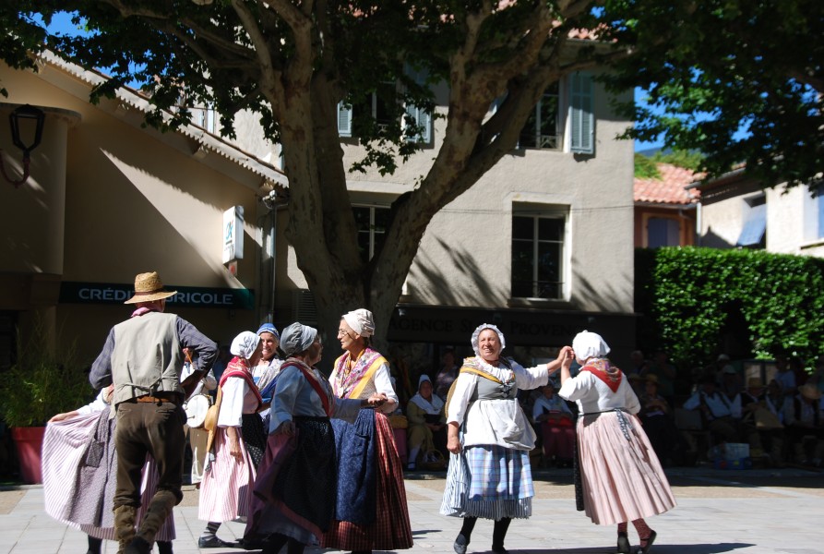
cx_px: 412
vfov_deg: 19.0
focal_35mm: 72
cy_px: 277
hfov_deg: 28.0
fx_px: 1652
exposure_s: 1/250
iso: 100
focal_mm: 48
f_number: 8
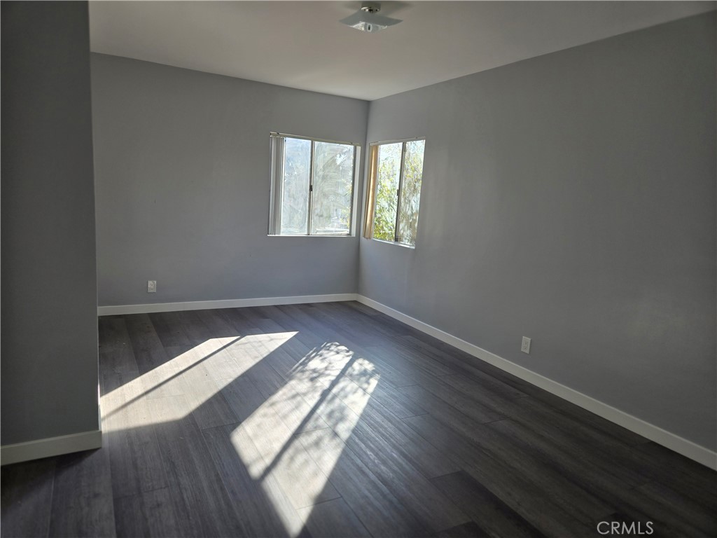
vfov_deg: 58.9
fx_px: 476
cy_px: 269
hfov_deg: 73.9
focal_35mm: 23
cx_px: 358
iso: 25
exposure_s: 1/283
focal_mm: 5.4
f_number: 1.8
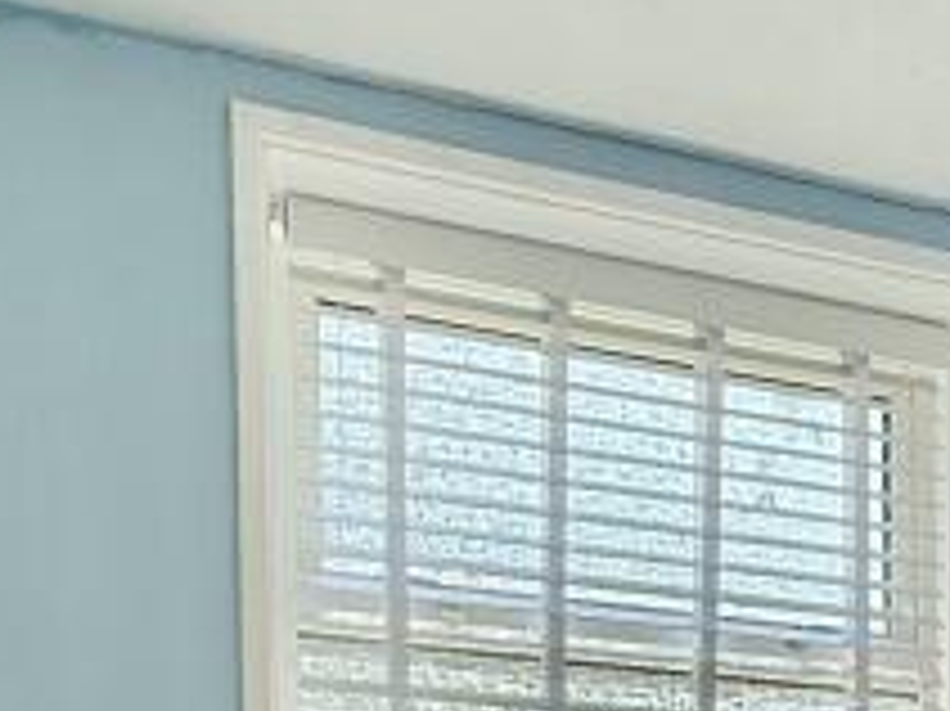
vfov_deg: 18.3
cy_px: 1166
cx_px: 1090
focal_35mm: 68
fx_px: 1865
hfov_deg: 26.0
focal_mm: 2.22
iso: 64
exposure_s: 1/374
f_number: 2.2
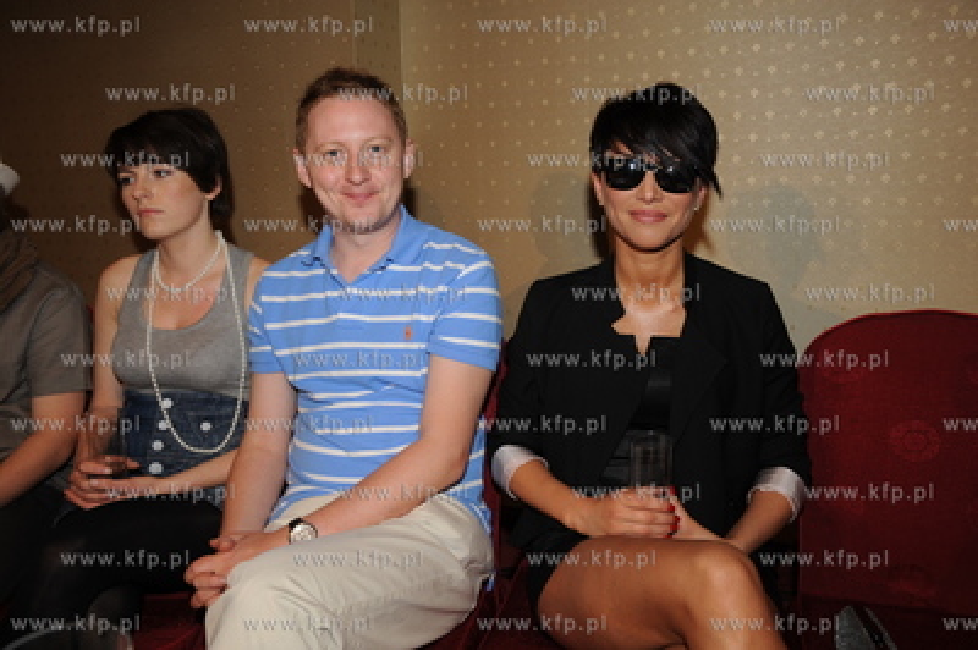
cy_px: 325
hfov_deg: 58.8
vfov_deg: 41.0
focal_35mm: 32
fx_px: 869
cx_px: 489
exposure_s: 1/125
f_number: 5.6
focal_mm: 32
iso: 400
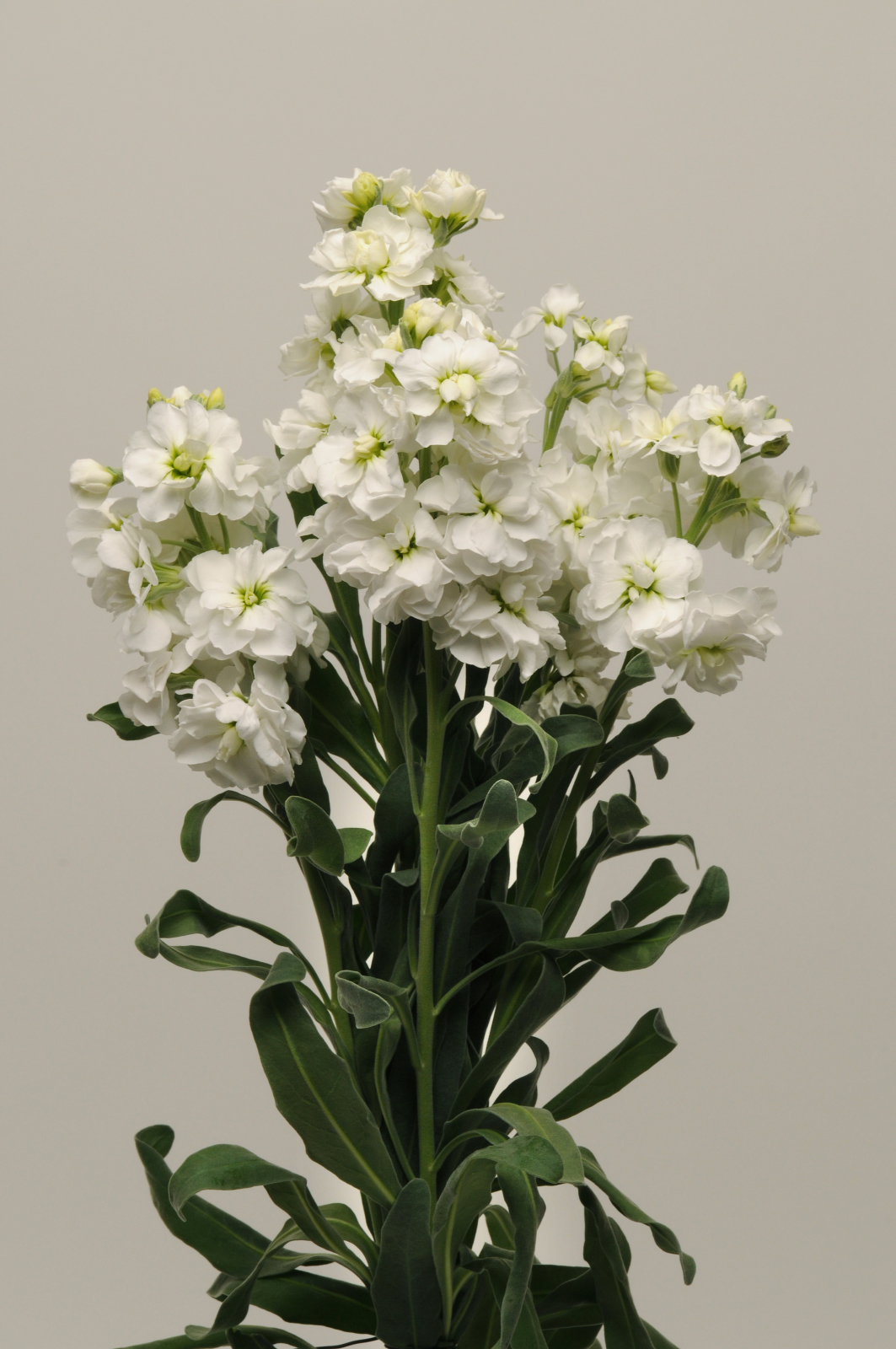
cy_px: 674
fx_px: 5894
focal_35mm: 158
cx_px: 448
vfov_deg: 13.1
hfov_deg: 8.7
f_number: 20
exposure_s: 1/60
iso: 200
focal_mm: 105
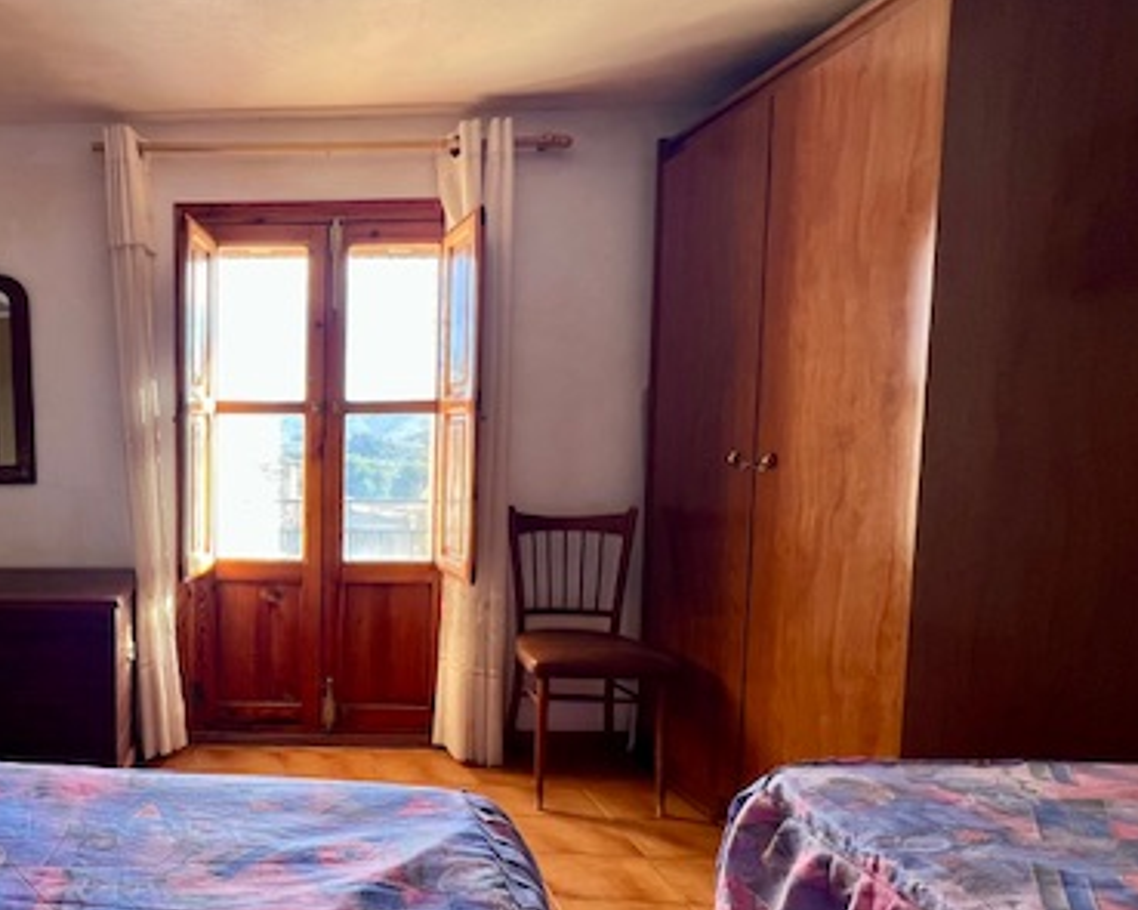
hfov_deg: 66.2
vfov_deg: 62.8
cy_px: 521
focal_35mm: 22
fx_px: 741
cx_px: 185
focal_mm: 1.57
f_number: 1.8
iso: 50
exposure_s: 1/99
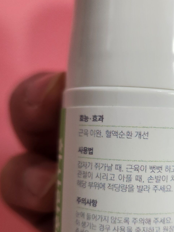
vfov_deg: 41.0
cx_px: 136
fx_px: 308
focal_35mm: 46
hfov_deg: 30.8
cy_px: 144
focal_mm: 5.4
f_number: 1.8
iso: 200
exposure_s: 1/120
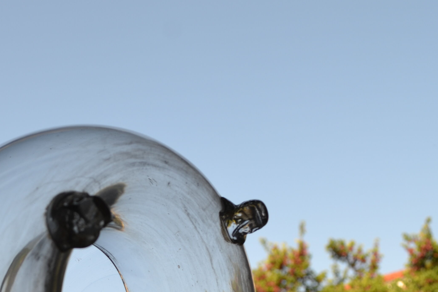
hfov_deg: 31.2
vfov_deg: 22.0
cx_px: 11
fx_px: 730
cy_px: 267
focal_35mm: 60
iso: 100
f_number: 6.3
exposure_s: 1/160
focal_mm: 18
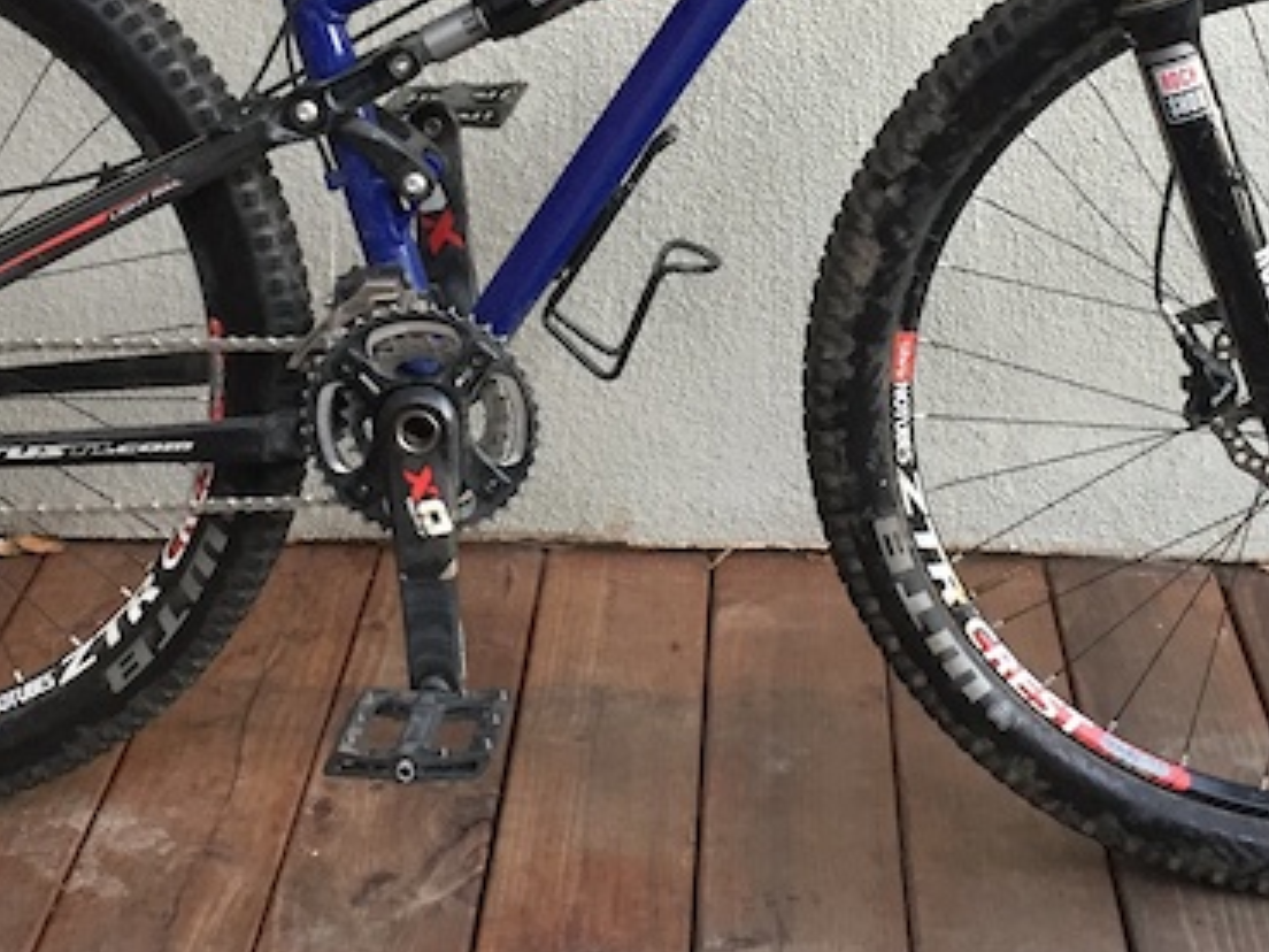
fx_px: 2310
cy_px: 121
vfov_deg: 22.8
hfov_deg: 30.7
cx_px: 590
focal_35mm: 63
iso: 80
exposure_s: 1/30
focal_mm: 4.15
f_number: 2.2
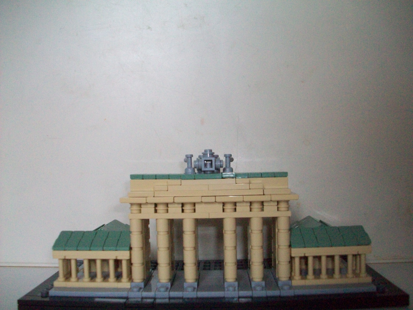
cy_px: 155
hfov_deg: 54.0
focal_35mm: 34
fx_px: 406
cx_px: 206
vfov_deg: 41.8
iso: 376
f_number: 2.8
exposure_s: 1/125
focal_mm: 5.7
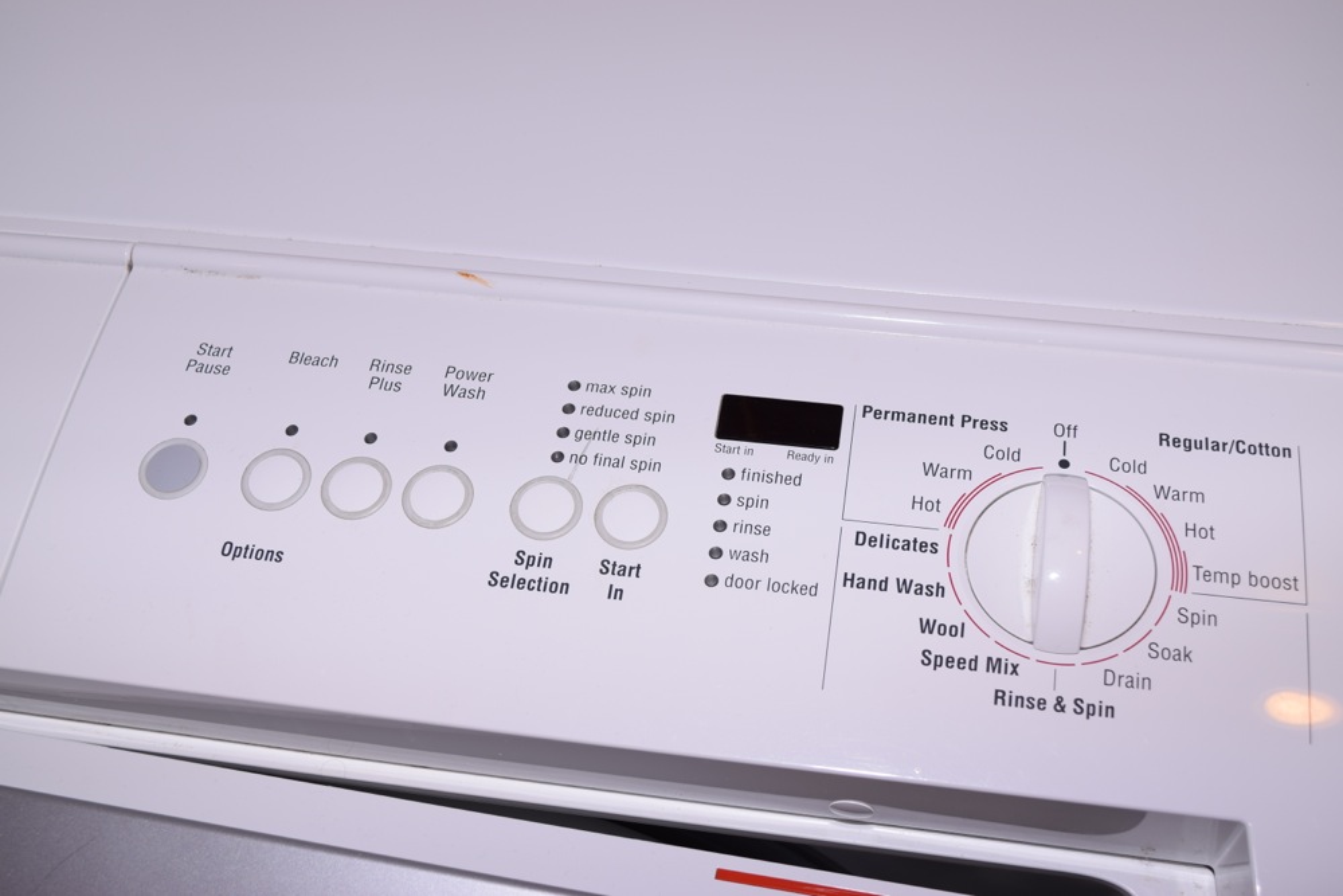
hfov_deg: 43.6
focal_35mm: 45
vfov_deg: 29.9
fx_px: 1679
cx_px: 672
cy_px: 448
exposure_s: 1/60
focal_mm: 30
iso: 100
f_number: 6.3
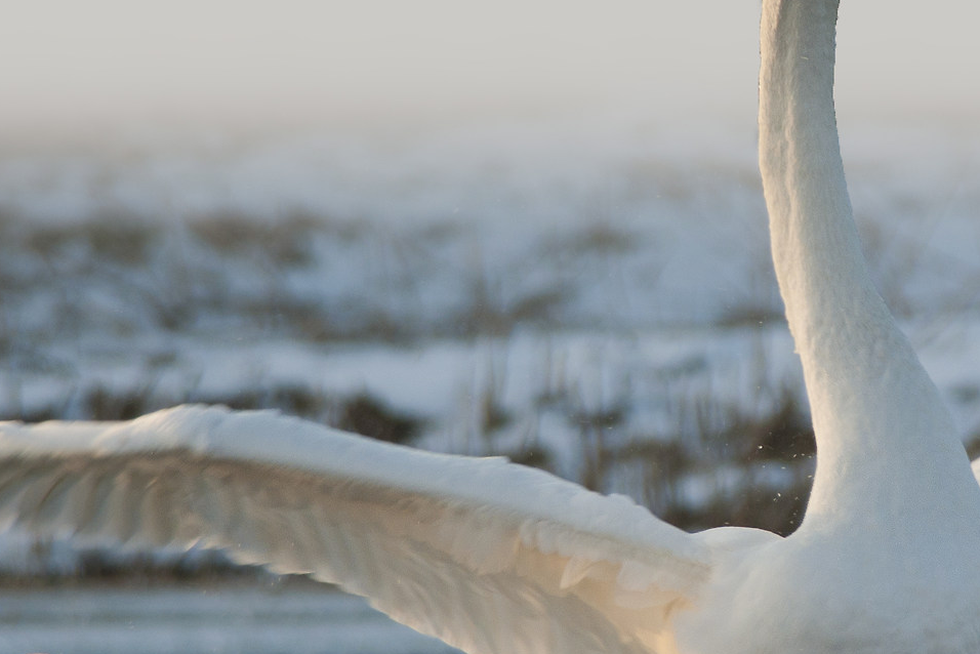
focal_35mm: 1880
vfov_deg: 0.7
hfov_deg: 1.1
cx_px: 731
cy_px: 441
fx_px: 51190
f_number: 6.7
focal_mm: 500
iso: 320
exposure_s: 1/400
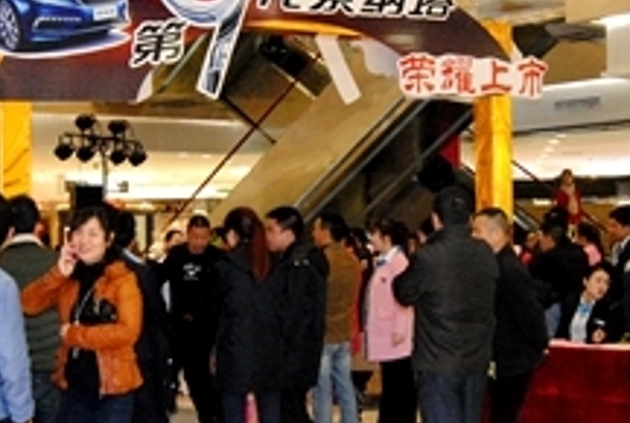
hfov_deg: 26.9
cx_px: 330
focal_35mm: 75
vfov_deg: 18.2
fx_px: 1315
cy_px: 271
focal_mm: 18
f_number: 5.6
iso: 1600
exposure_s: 1/100
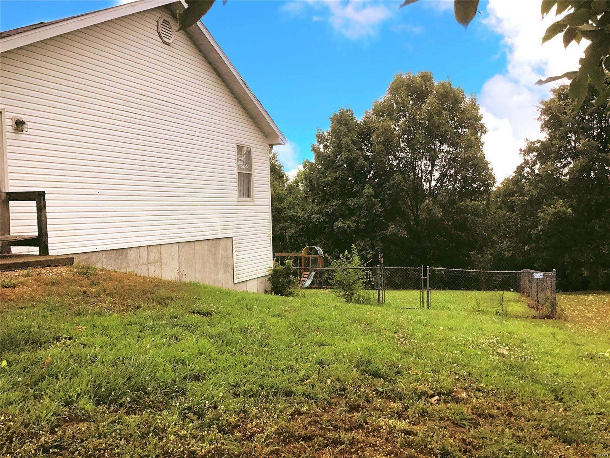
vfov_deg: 45.4
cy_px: 229
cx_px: 305
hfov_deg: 58.4
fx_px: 546
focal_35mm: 31
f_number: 2.4
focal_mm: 3.3
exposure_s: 1/40
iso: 32
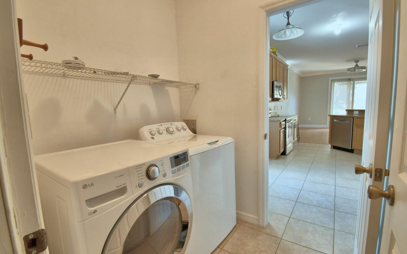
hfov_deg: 97.8
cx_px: 205
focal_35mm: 16
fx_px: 177
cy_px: 131
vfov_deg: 71.2
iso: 560
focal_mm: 10
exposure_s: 1/30
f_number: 4.5
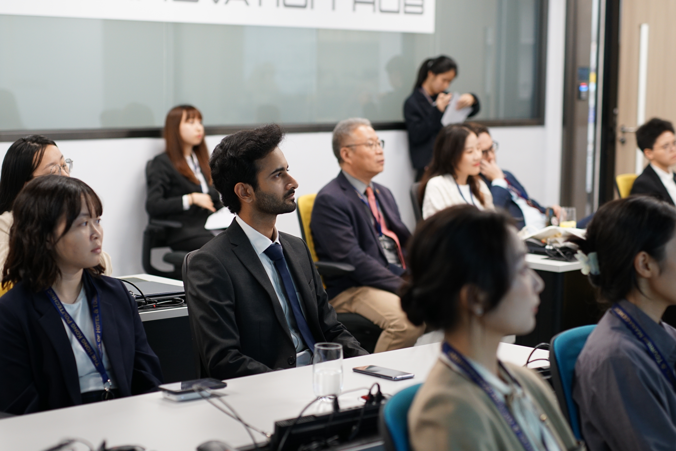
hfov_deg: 27.0
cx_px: 338
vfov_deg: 18.2
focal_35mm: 75
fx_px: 1408
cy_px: 226
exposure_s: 1/160
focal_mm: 50
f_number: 2
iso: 640
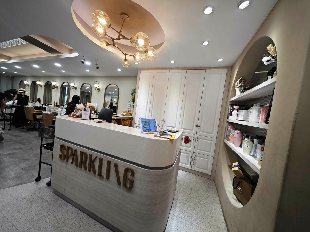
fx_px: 107
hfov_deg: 110.5
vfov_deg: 94.5
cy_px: 116
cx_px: 155
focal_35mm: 12
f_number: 1.8
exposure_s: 1/120
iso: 64
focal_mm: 2.03
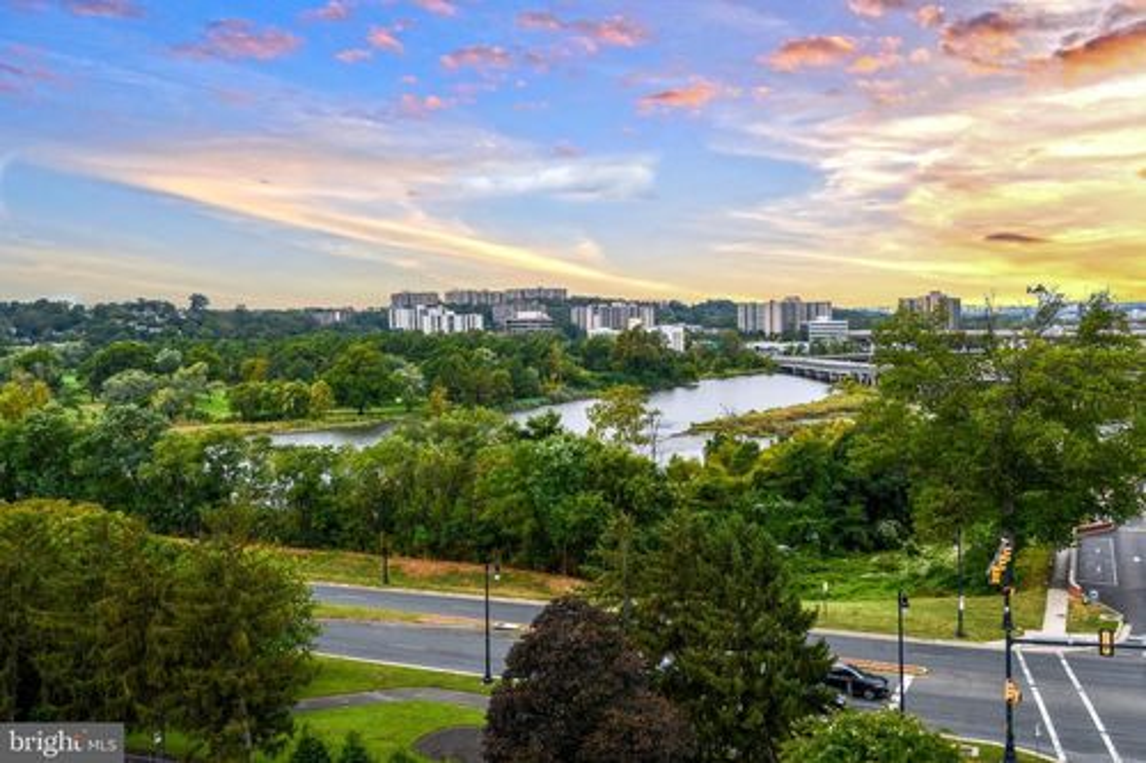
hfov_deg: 57.2
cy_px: 382
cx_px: 573
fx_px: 1050
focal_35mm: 33
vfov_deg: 39.9
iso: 160
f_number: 8
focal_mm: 22
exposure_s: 1/250
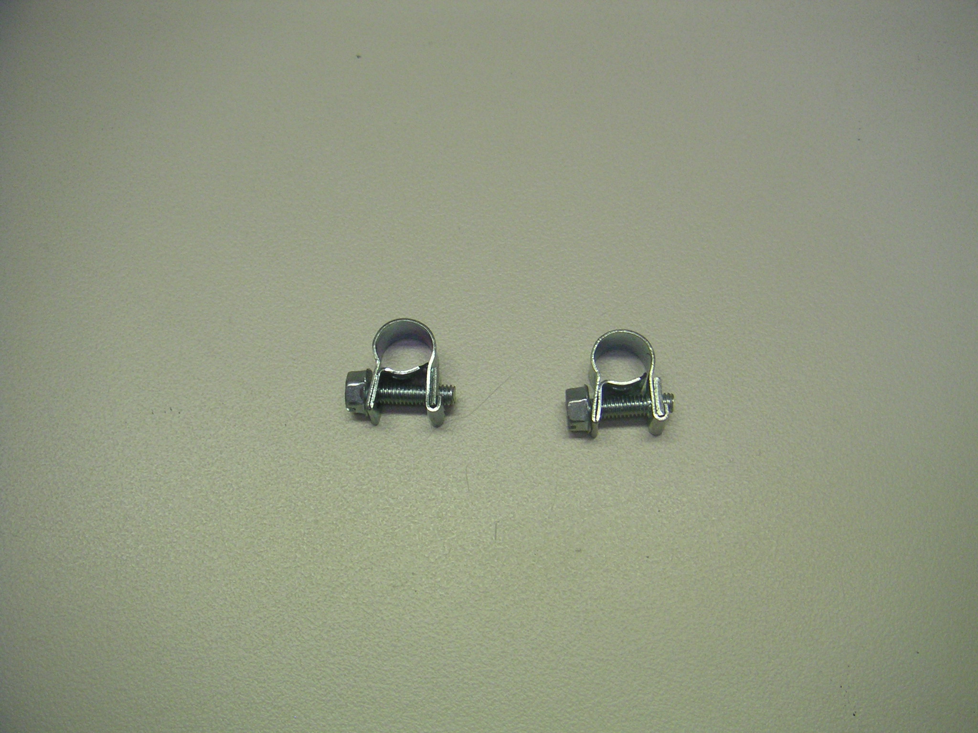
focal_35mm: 38
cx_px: 489
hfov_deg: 49.0
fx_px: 1074
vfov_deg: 37.7
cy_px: 366
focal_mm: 6
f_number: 2.8
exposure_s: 1/45
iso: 125
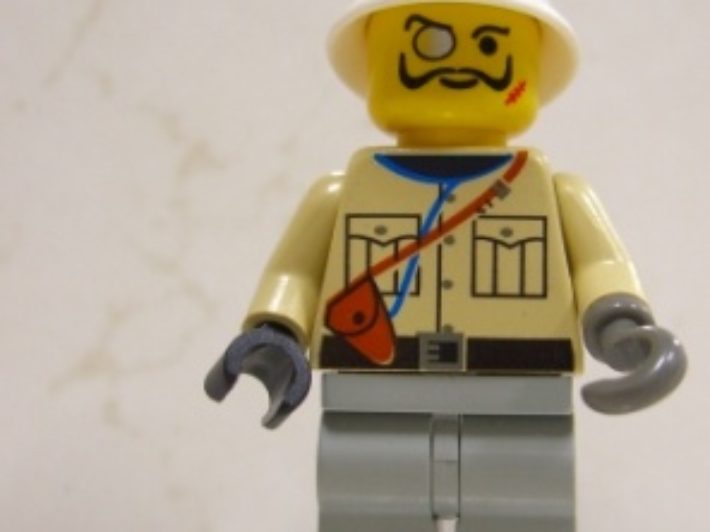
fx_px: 1518
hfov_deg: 26.3
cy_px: 283
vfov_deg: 19.9
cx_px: 441
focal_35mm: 74
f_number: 2.8
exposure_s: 1/10
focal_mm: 7.9
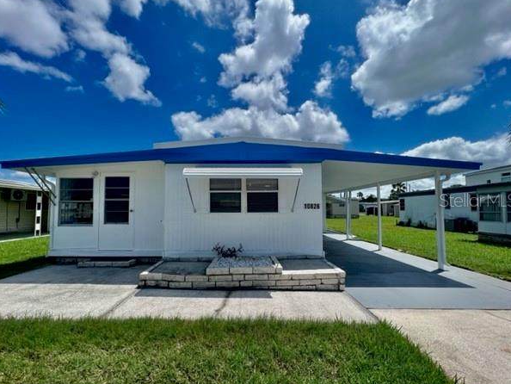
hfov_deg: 102.0
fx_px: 207
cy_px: 200
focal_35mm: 14
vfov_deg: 85.7
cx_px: 245
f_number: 1.8
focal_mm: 1.57
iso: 32
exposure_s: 1/2481
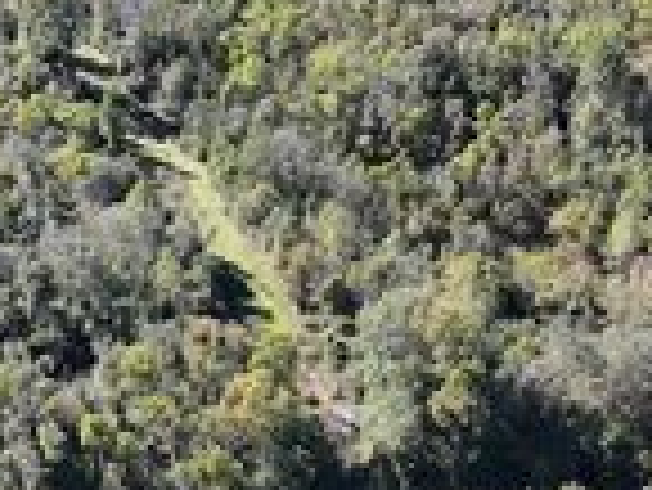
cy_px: 184
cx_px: 63
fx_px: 1338
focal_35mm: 71
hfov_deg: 26.4
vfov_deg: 20.7
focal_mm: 12.29
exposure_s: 1/1600
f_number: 2.8
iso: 280
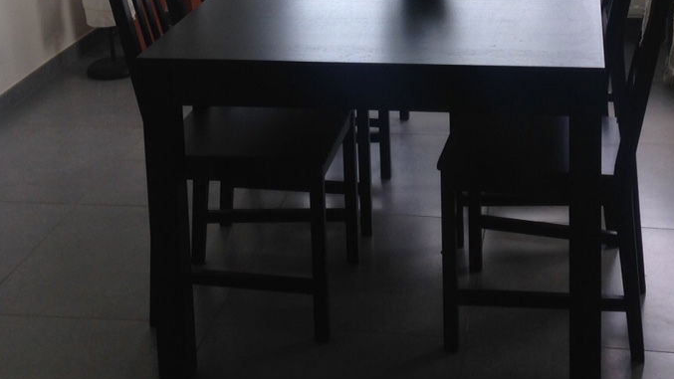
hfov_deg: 30.9
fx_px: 1215
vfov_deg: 17.2
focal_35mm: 68
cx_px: 406
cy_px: -38
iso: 50
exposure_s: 1/143
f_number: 2.4
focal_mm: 4.12
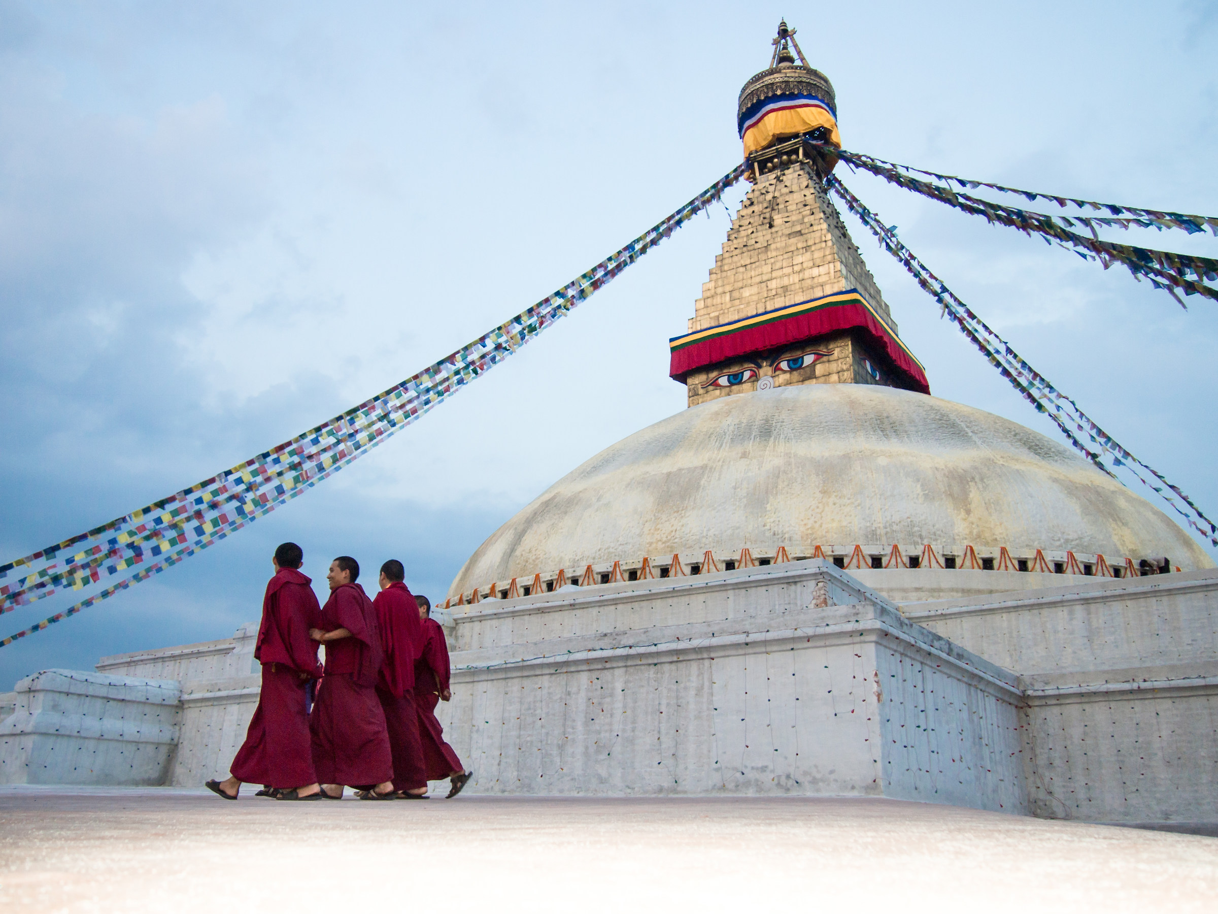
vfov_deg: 46.8
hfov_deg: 60.0
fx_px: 1056
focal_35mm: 30
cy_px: 457
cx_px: 609
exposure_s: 1/160
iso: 200
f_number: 3.6
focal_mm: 15
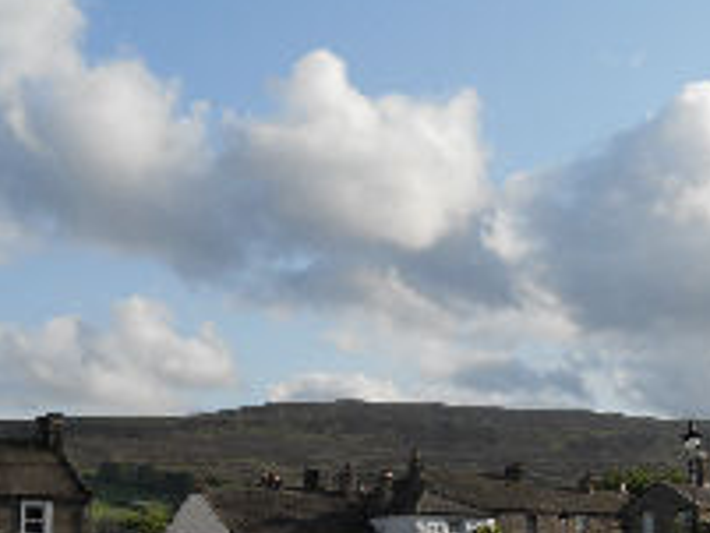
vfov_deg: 18.3
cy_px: 417
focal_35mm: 80
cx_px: 417
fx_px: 1642
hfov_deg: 24.4
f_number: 4.3
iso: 80
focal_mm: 8.2
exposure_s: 1/640
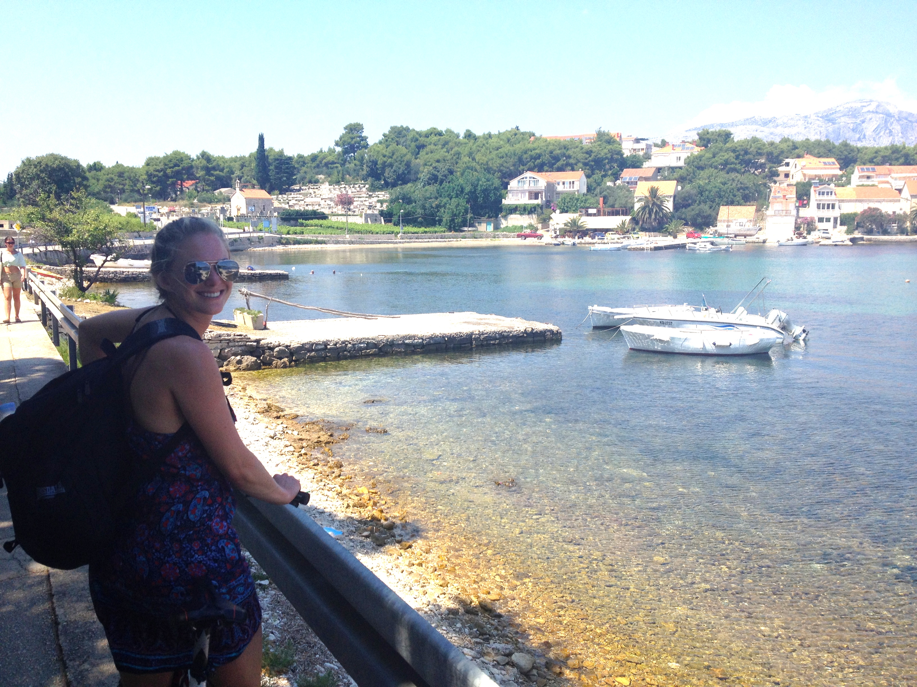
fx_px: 927
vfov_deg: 40.7
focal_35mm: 35
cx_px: 458
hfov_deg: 52.6
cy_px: 344
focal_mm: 4.28
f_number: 2.4
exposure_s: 1/1346
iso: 50
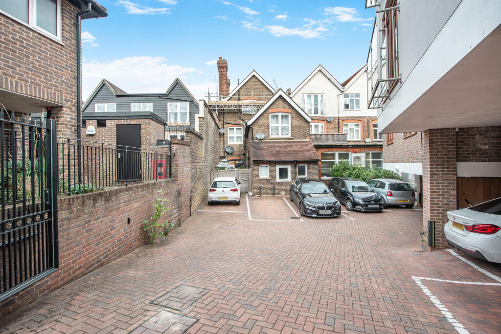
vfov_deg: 70.5
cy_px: 167
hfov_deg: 93.3
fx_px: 237
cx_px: 250
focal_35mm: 17
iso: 125
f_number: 8
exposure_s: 1/160
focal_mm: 17
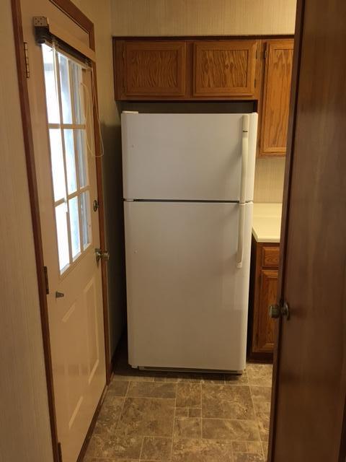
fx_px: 386
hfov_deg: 48.2
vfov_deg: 61.7
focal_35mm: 29
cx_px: 173
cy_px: 231
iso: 64
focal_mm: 4.15
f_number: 2.2
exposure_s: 1/17
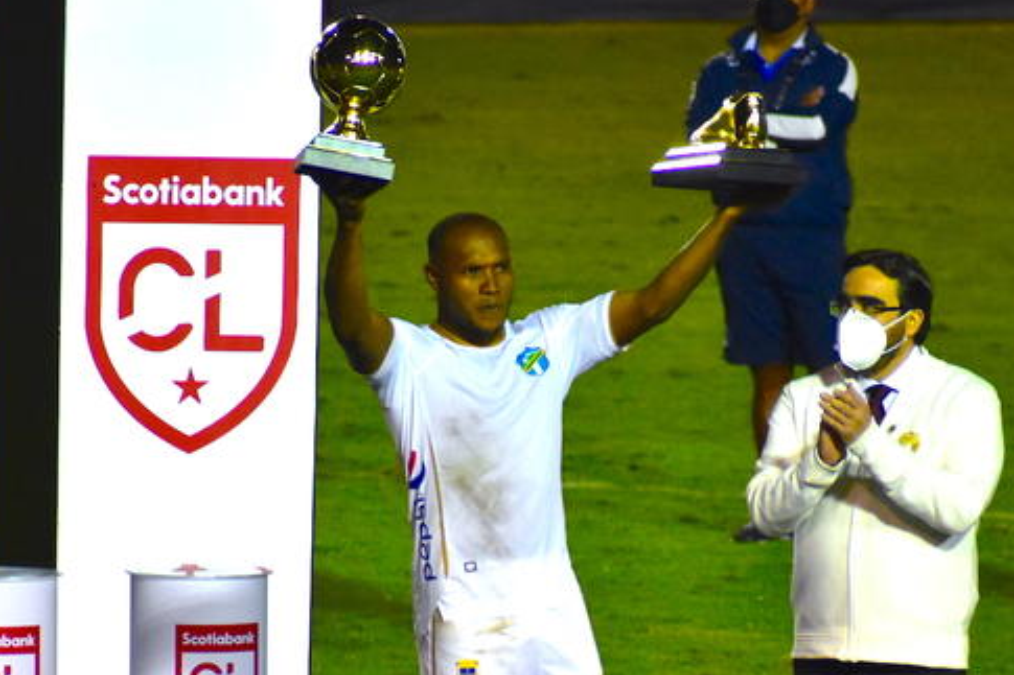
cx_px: 458
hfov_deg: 2.4
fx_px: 24580
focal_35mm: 873
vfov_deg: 1.6
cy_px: 561
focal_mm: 300
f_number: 6.3
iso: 3200
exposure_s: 1/640
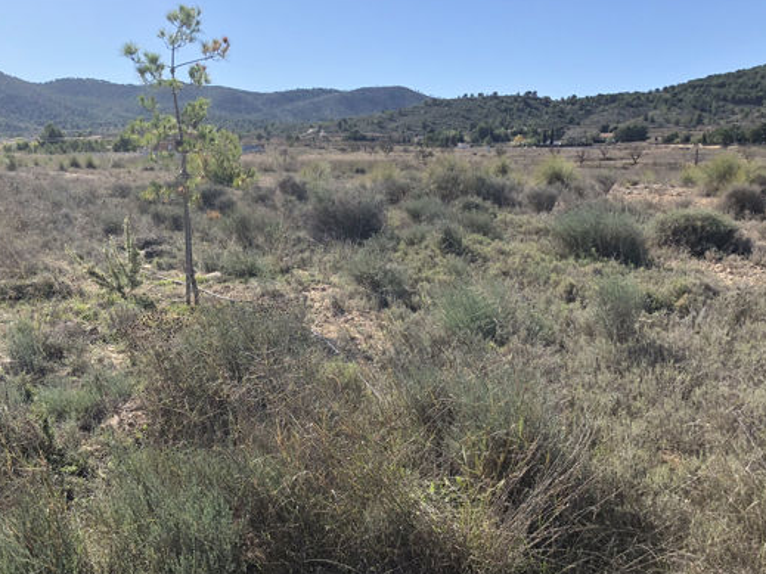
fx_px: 841
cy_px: 332
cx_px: 314
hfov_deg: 48.7
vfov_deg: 37.6
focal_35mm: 38
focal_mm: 3.99
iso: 20
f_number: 1.8
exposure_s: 1/1919
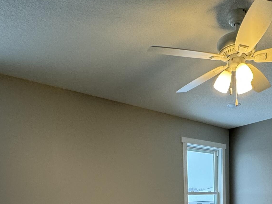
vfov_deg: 30.6
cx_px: 182
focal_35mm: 37
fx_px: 291
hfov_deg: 49.3
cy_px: 263
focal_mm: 2.22
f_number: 2.2
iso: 200
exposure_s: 1/60
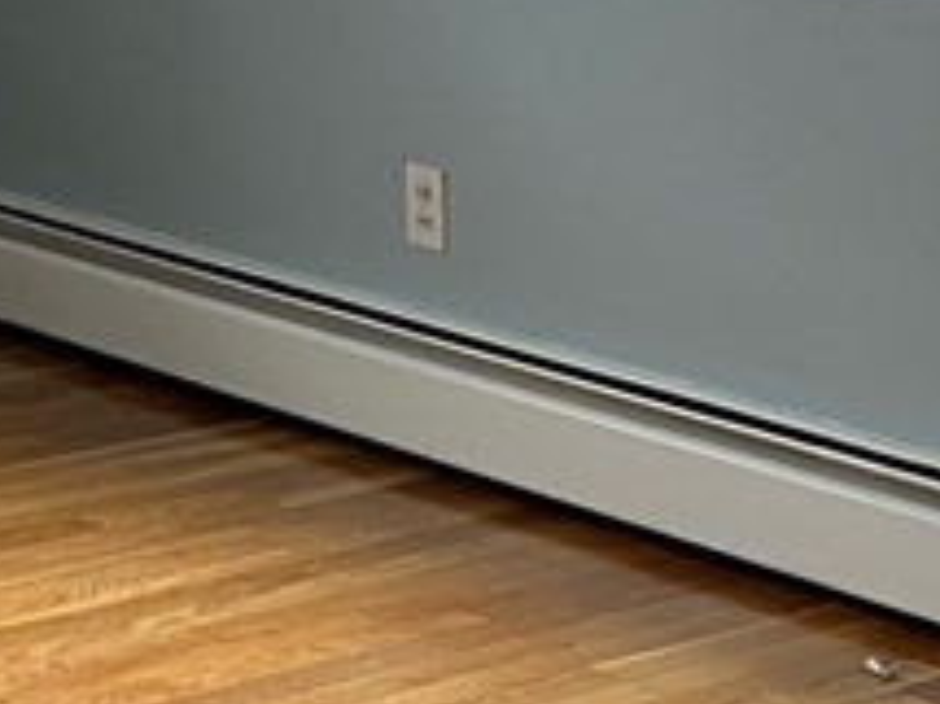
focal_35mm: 124
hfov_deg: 14.5
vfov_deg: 11.2
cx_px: -595
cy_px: -512
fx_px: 3365
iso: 80
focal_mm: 4.25
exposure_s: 1/60
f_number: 1.8
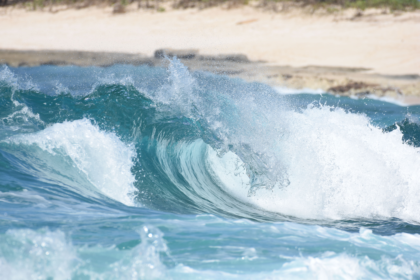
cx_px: 210
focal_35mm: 750
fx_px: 8749
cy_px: 140
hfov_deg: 2.7
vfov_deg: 1.8
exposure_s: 1/1000
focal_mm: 500
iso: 200
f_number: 7.1
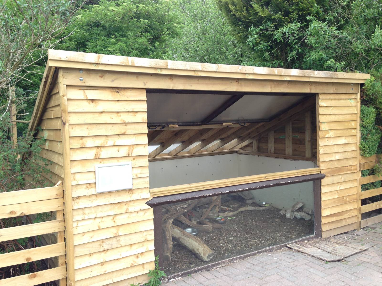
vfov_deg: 42.9
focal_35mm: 33
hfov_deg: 55.4
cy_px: 143
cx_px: 191
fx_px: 364
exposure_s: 1/168
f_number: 2.4
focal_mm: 4.12
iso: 50
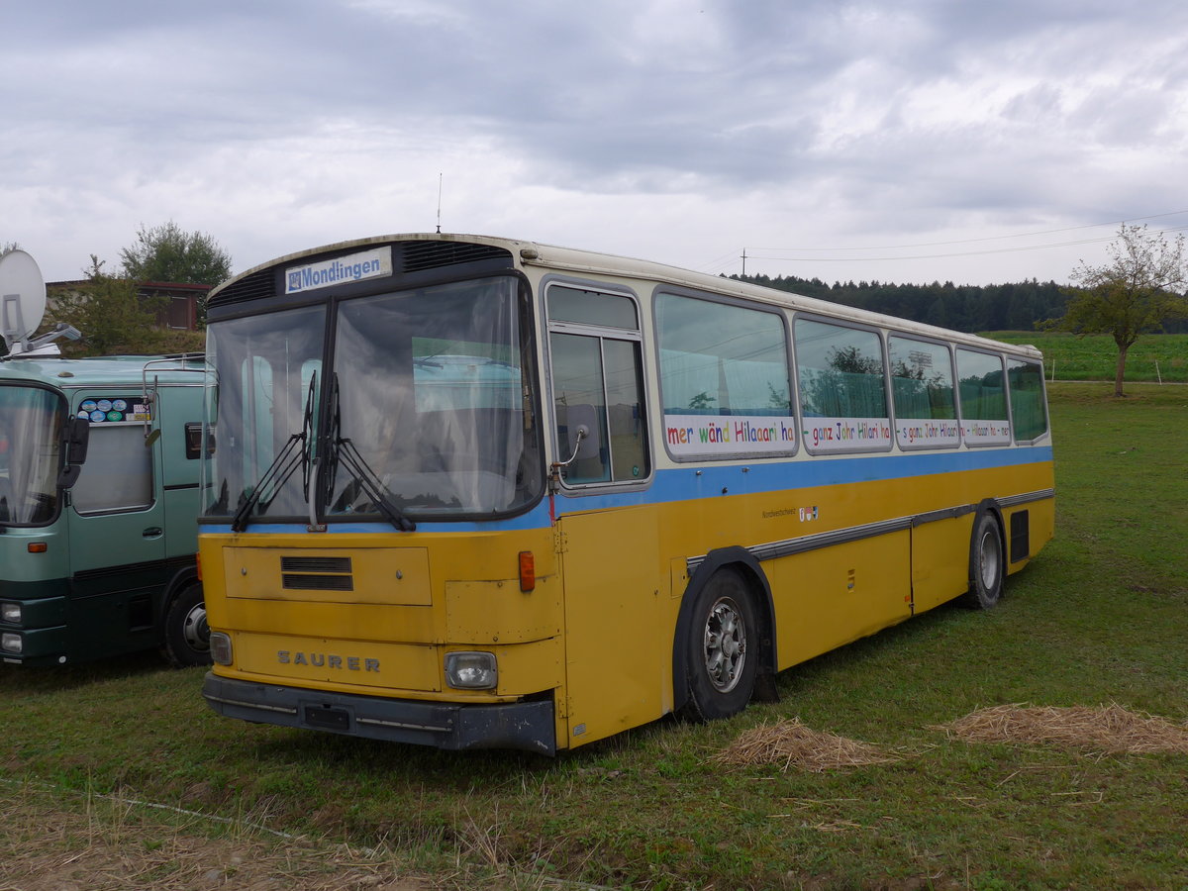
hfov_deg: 54.0
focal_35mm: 34
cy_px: 446
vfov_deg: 41.8
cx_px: 594
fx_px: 1167
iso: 80
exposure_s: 1/320
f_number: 2.8
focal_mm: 7
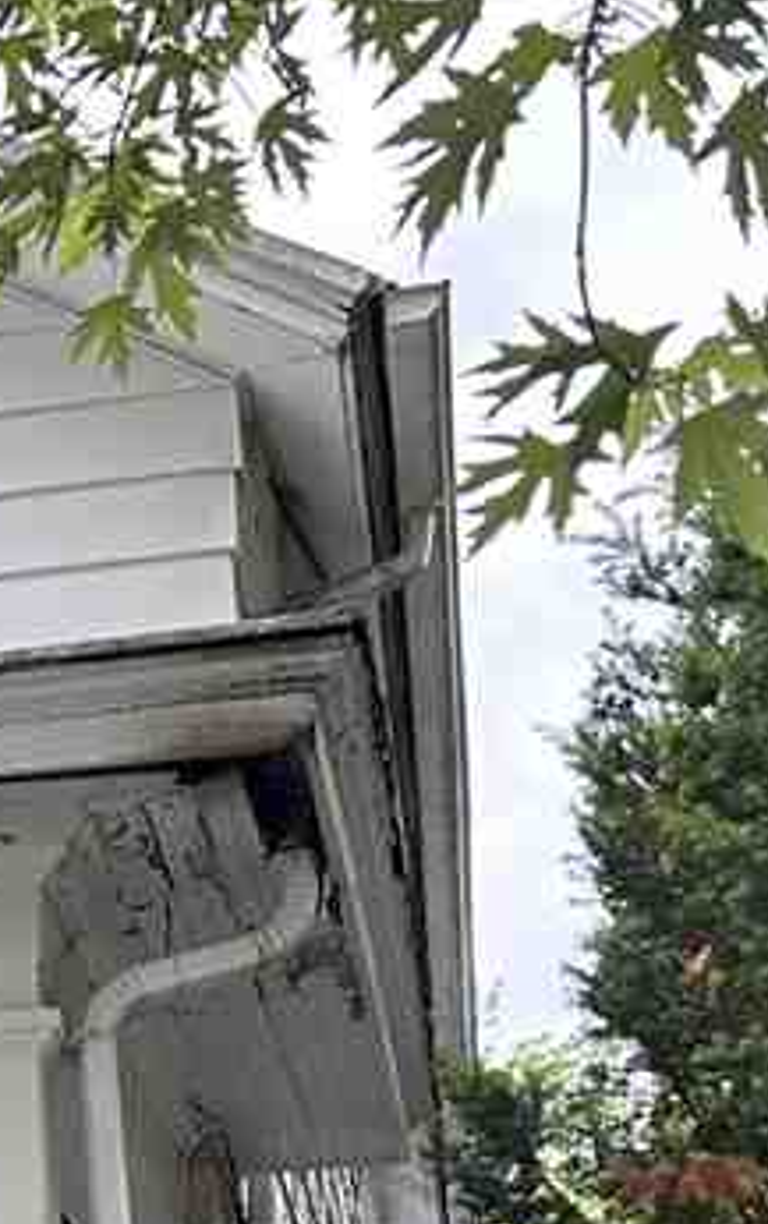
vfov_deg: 20.9
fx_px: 3140
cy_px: 1383
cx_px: -733
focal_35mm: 94
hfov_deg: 12.4
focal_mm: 6.86
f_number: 1.78
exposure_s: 1/393
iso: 80
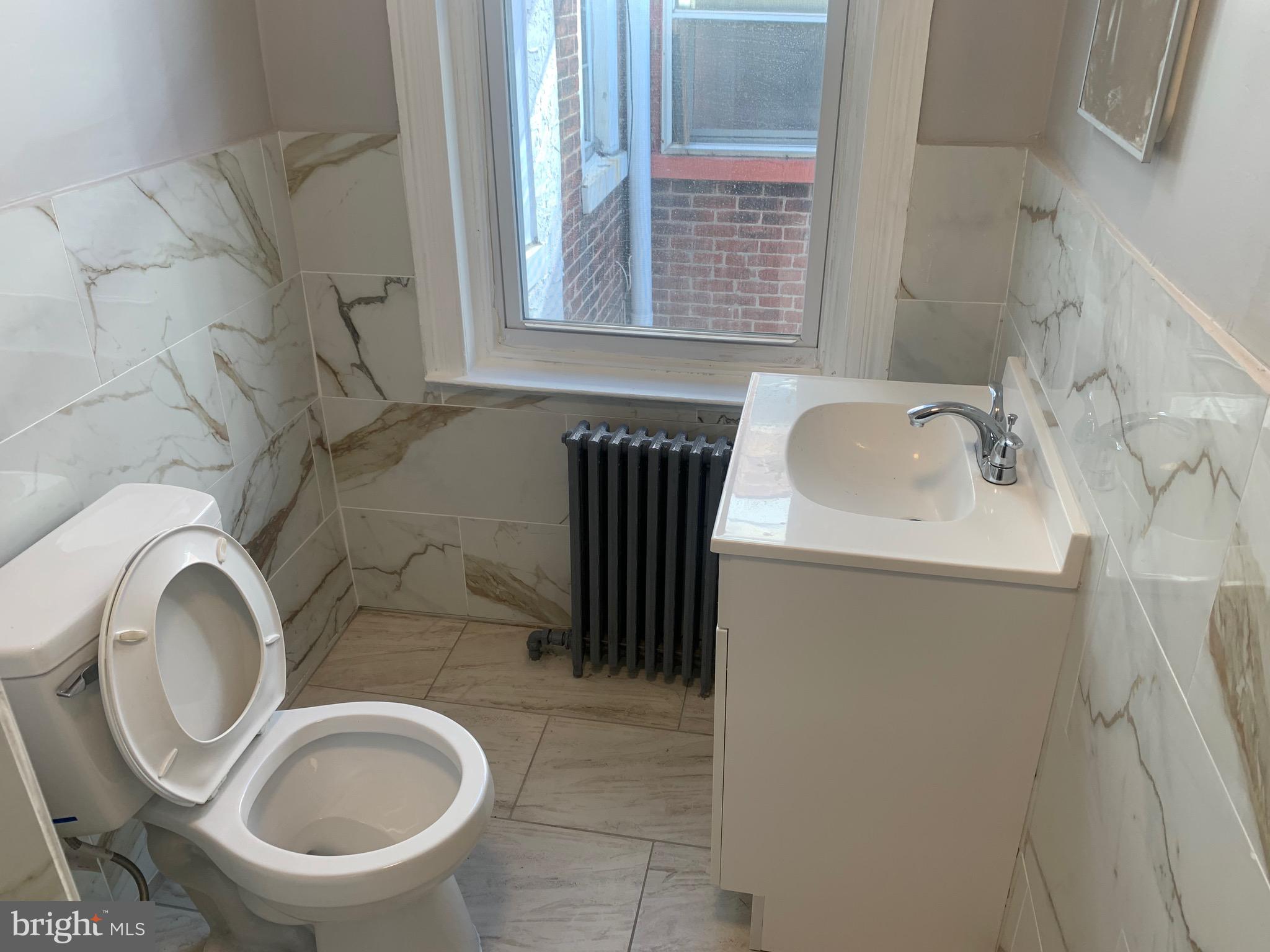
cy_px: 476
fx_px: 954
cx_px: 635
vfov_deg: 53.1
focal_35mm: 26
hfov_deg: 67.3
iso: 64
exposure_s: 1/120
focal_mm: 4.25
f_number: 1.8
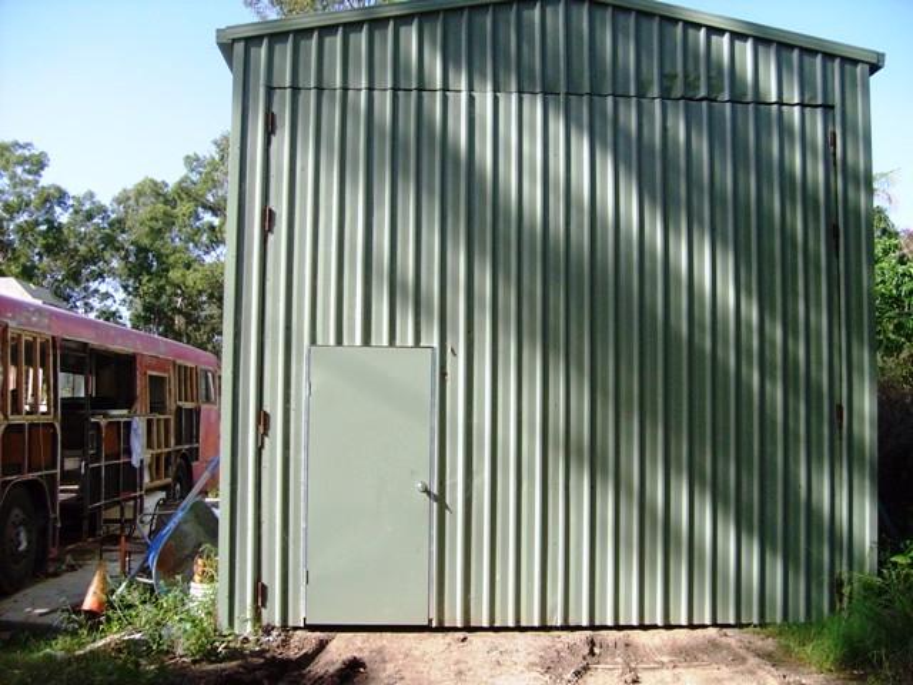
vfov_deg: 40.7
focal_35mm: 35
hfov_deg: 52.6
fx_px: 923
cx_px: 456
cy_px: 342
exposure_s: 1/125
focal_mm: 5.8
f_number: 7.1
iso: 80
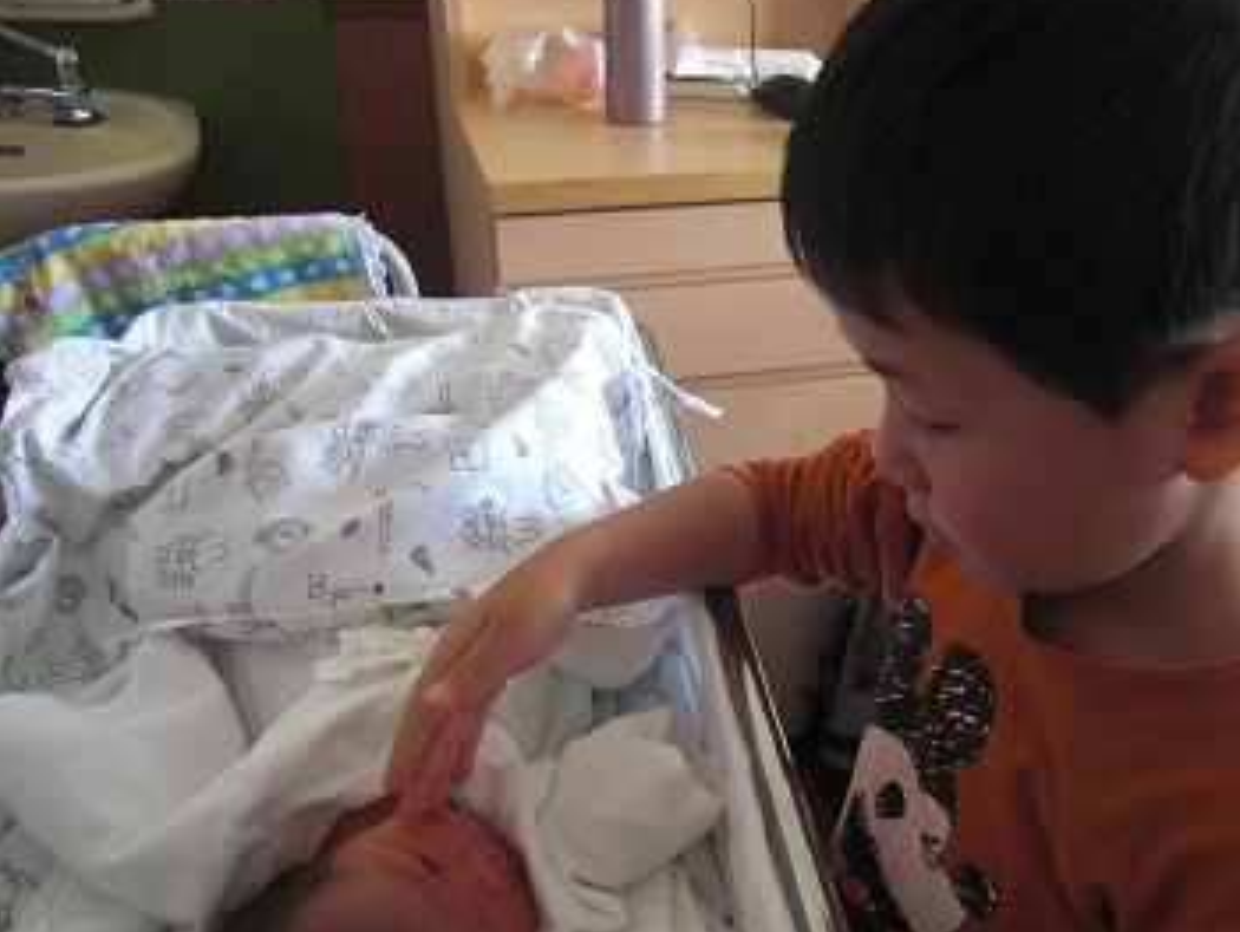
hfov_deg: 52.1
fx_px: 1255
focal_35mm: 35
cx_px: 772
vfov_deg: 40.6
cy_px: 558
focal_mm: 4.9
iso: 200
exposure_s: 1/50
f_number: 2.6
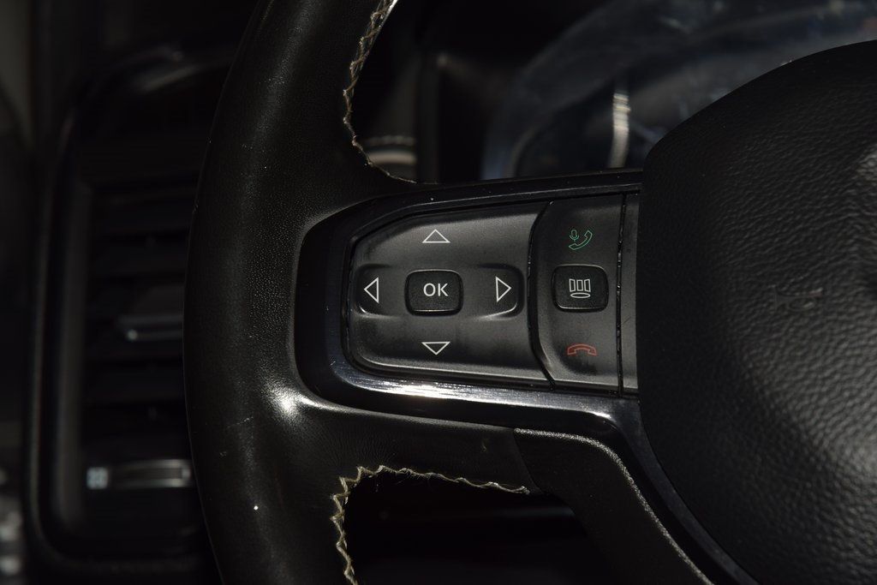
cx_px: 438
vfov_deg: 13.0
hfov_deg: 19.5
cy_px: 292
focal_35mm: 105
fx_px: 2558
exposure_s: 1/125
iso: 100
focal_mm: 70
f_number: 8
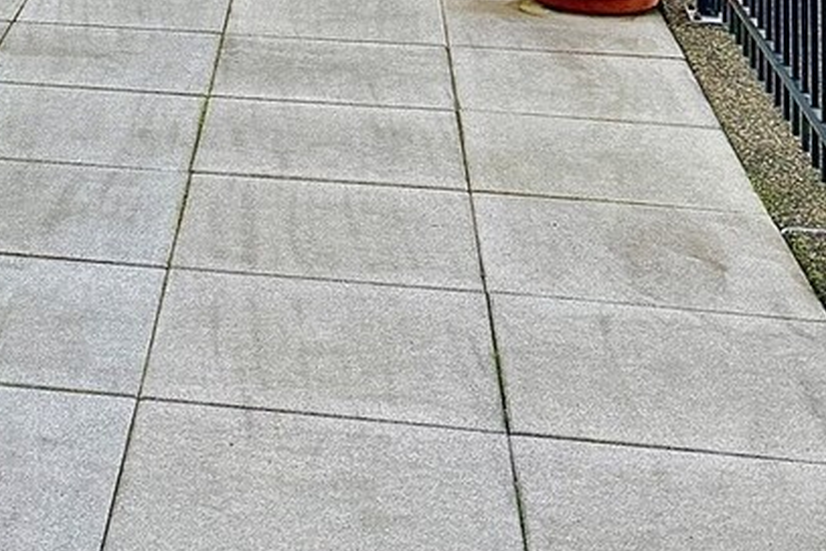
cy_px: -468
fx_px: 2019
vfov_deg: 13.7
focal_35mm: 88
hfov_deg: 20.9
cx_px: -263
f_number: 1.78
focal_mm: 6.76
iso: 80
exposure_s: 1/772
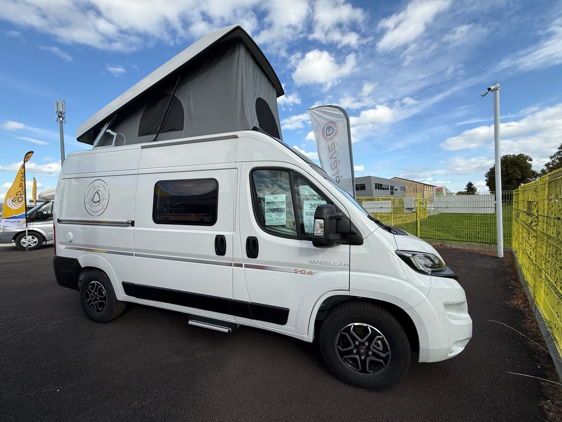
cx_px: 281
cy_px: 211
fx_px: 227
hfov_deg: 102.1
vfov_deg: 85.7
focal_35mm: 14
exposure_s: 1/1497
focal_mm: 2.22
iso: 50
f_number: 2.2
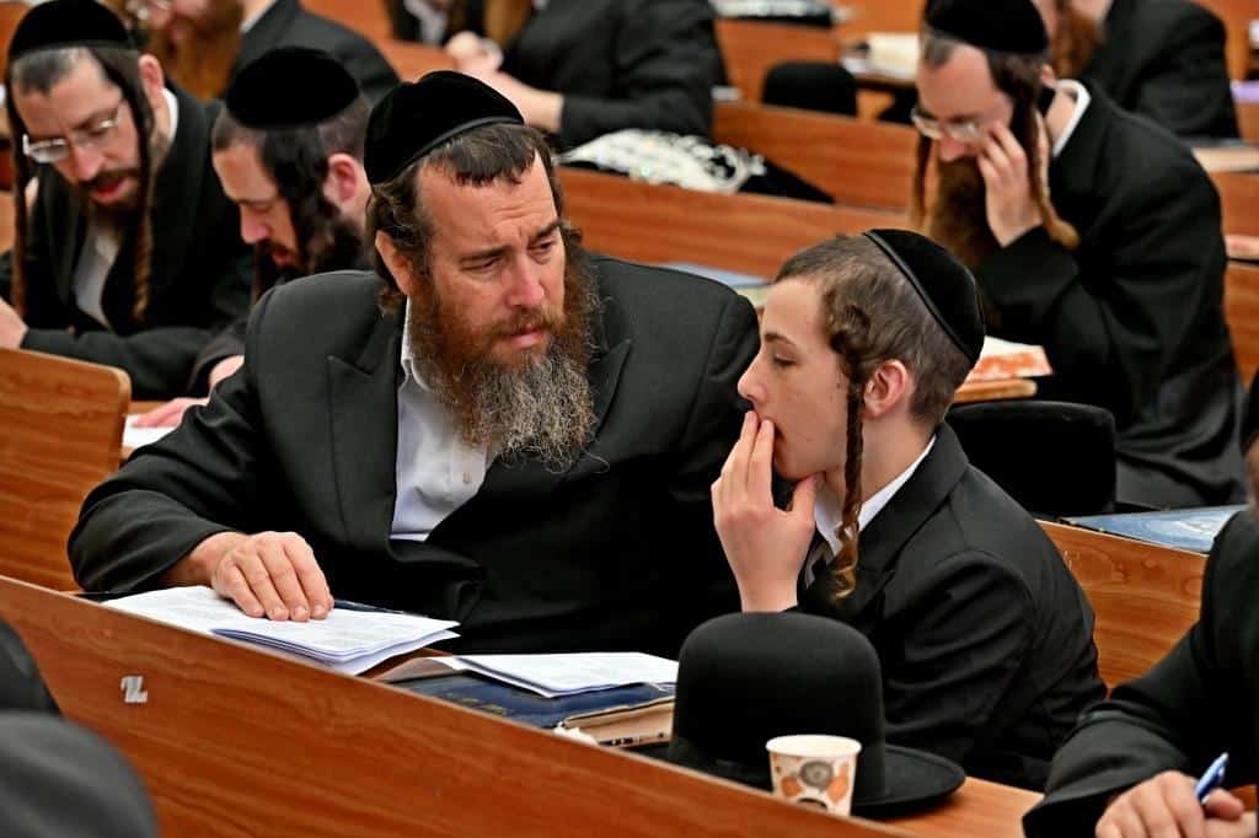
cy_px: 419
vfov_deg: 7.6
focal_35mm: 180
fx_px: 6293
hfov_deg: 11.4
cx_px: 630
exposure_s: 1/320
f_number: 4
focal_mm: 120
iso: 640
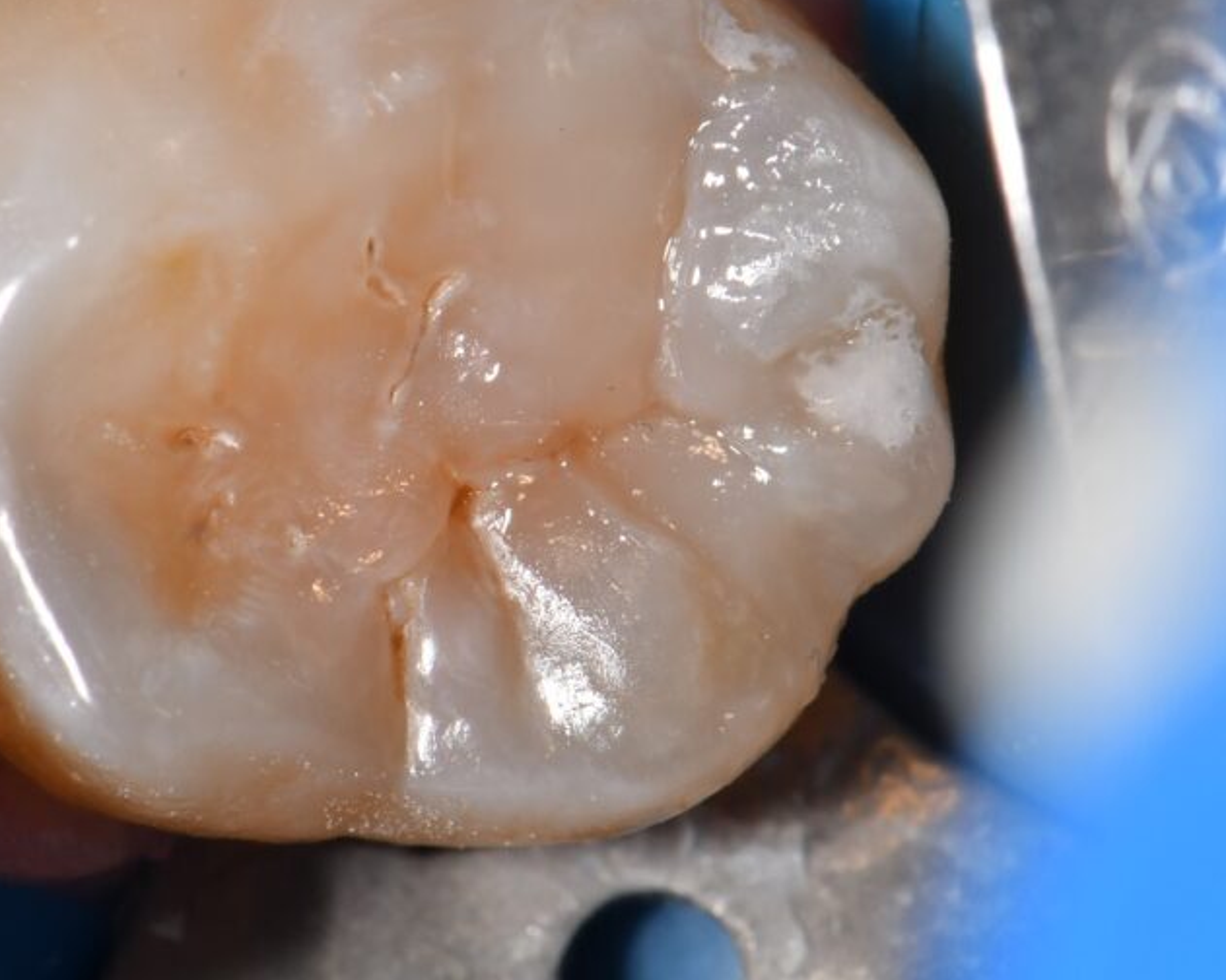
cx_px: 482
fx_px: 8673
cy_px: 371
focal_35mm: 239
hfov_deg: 8.1
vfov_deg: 6.5
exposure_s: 1/160
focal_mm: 105
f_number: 32
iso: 200
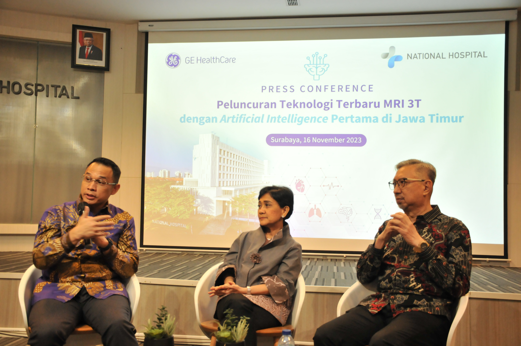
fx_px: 564
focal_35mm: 39
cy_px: 173
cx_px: 260
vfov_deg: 34.1
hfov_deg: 49.6
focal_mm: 26
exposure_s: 1/60
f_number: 3.8
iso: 1000
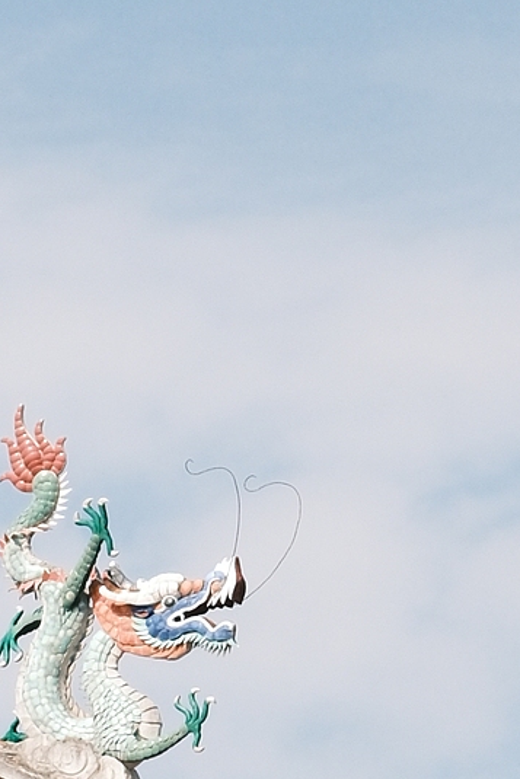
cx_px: -347
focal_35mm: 251
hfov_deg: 5.4
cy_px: 93
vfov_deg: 8.2
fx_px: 5434
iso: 200
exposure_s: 1/1600
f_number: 4
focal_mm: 46.6
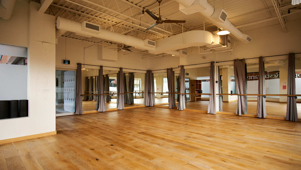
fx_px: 152
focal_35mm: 19
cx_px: 152
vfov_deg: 58.3
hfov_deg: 89.6
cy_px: 88
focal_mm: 12
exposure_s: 1/50
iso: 160
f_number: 3.5
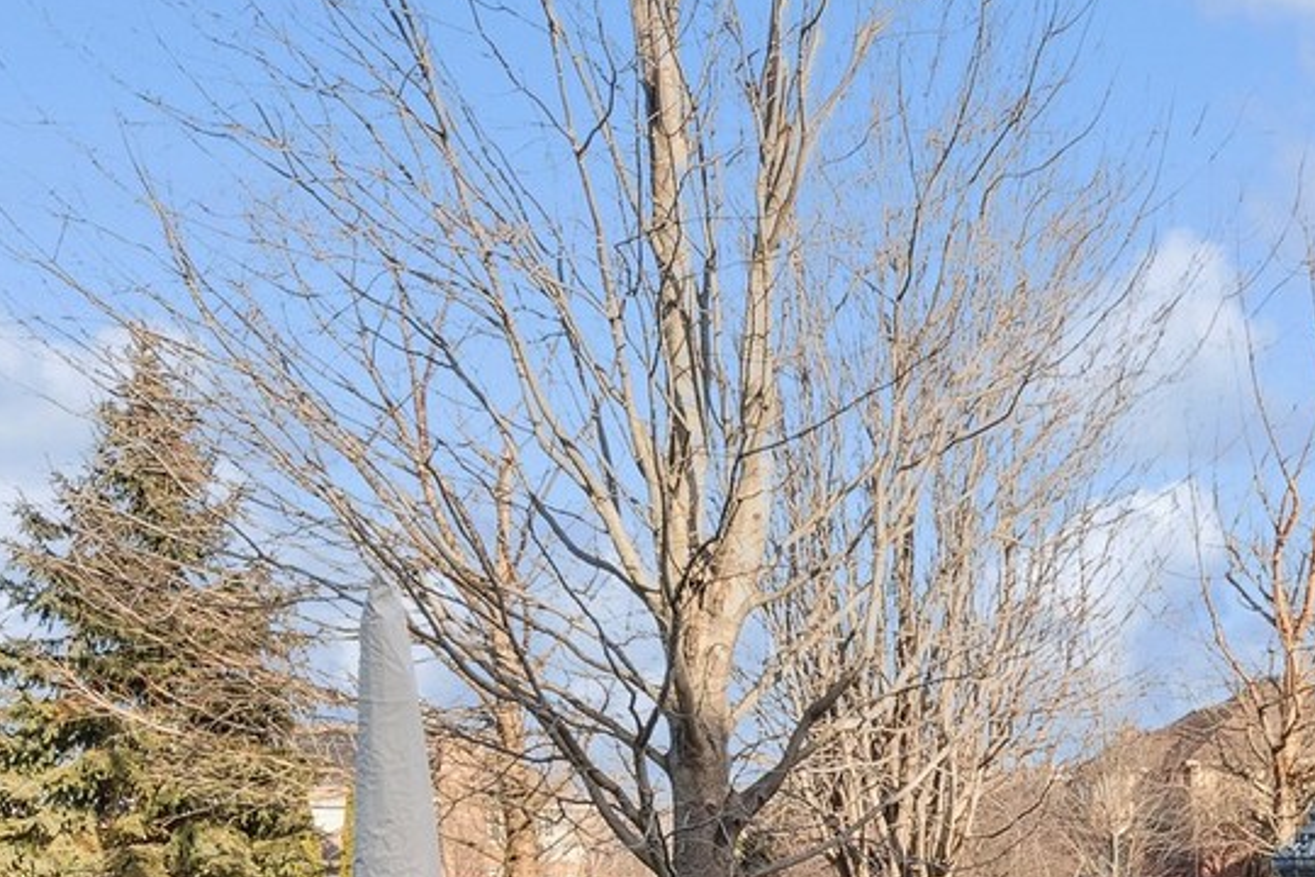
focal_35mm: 58
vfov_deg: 21.9
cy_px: 972
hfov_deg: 33.6
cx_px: 977
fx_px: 2137
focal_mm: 13
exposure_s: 1/100
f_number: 8
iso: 250
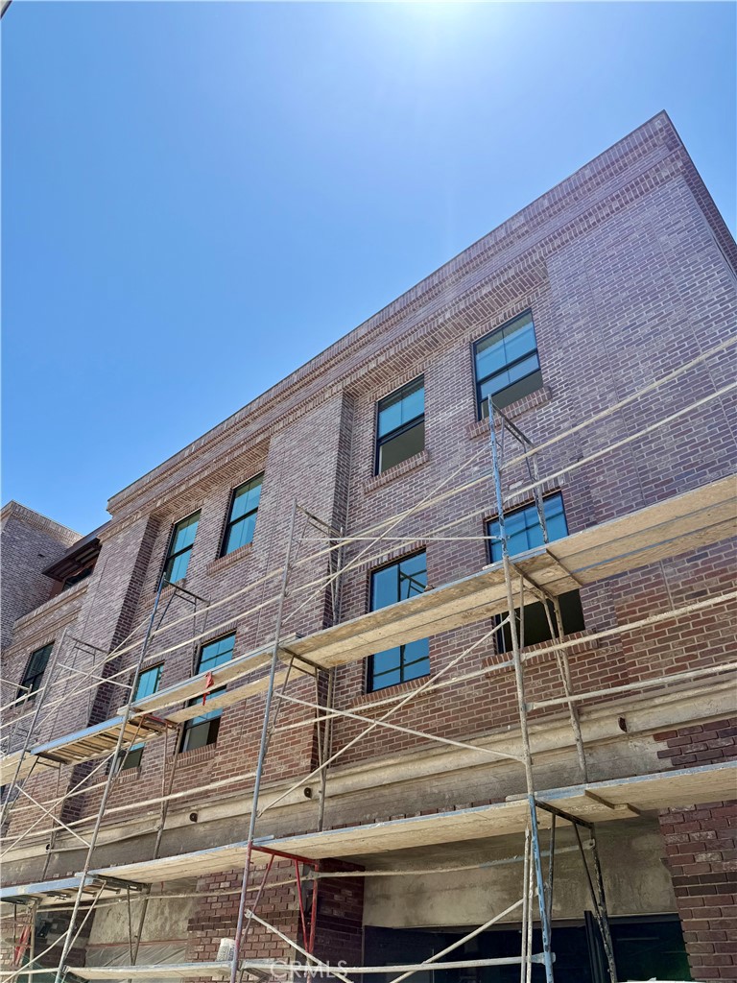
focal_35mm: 24
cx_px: 368
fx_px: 681
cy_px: 492
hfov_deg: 56.8
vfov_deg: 71.6
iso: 80
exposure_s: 1/4167
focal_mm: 6.76
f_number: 1.78
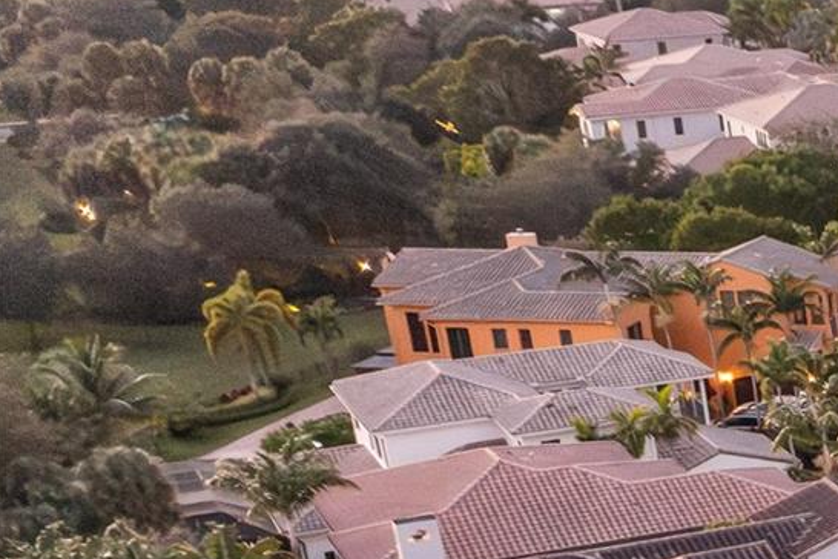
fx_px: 2444
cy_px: 935
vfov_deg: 12.2
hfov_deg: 16.1
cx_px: 1567
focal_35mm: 105
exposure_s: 1/60
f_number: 2.8
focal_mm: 10.26
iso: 3200
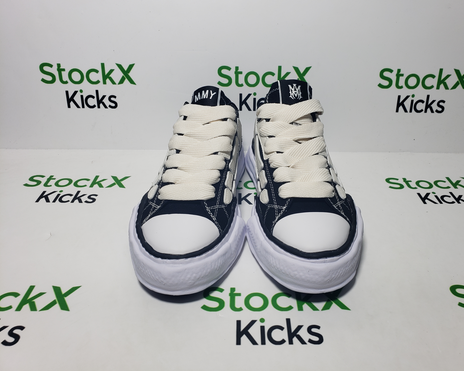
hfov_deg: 62.1
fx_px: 385
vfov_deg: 51.5
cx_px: 255
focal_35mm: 28
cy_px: 179
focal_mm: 4.3
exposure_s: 1/251
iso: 50
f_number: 2.4
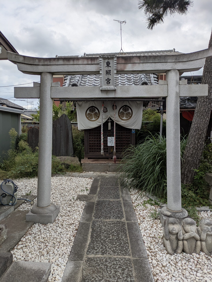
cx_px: 106
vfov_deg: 69.4
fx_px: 204
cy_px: 141
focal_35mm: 25
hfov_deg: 54.9
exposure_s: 1/2841
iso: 51
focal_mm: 5.43
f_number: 1.89
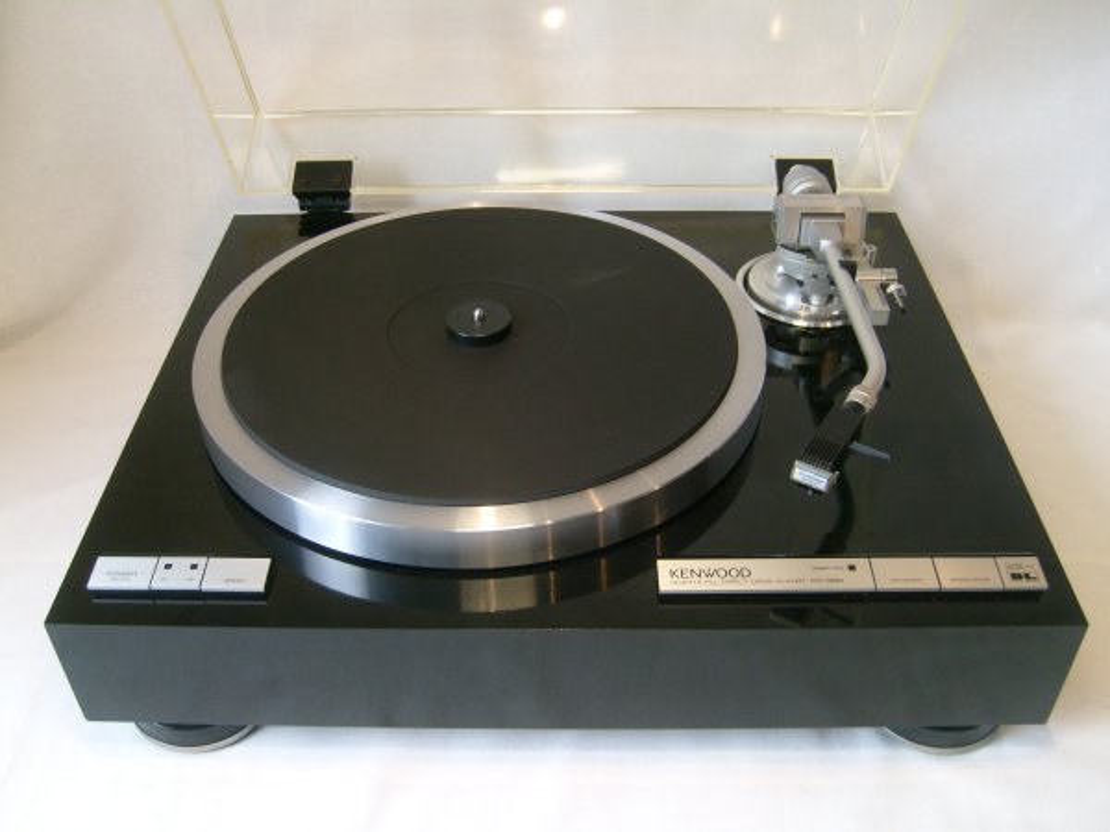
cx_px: 555
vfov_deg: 40.7
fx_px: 1122
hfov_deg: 52.6
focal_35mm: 35
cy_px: 416
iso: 100
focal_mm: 5.8
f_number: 2.8
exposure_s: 1/45
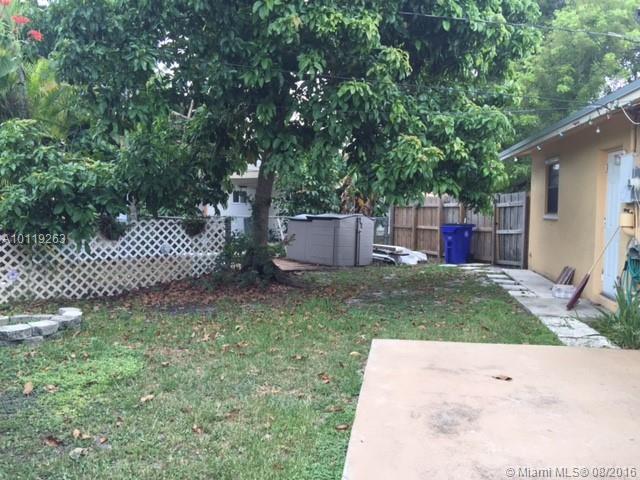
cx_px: 320
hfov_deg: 61.7
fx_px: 536
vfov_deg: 48.2
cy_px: 240
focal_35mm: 29
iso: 32
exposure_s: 1/280
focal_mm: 4.15
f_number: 2.2
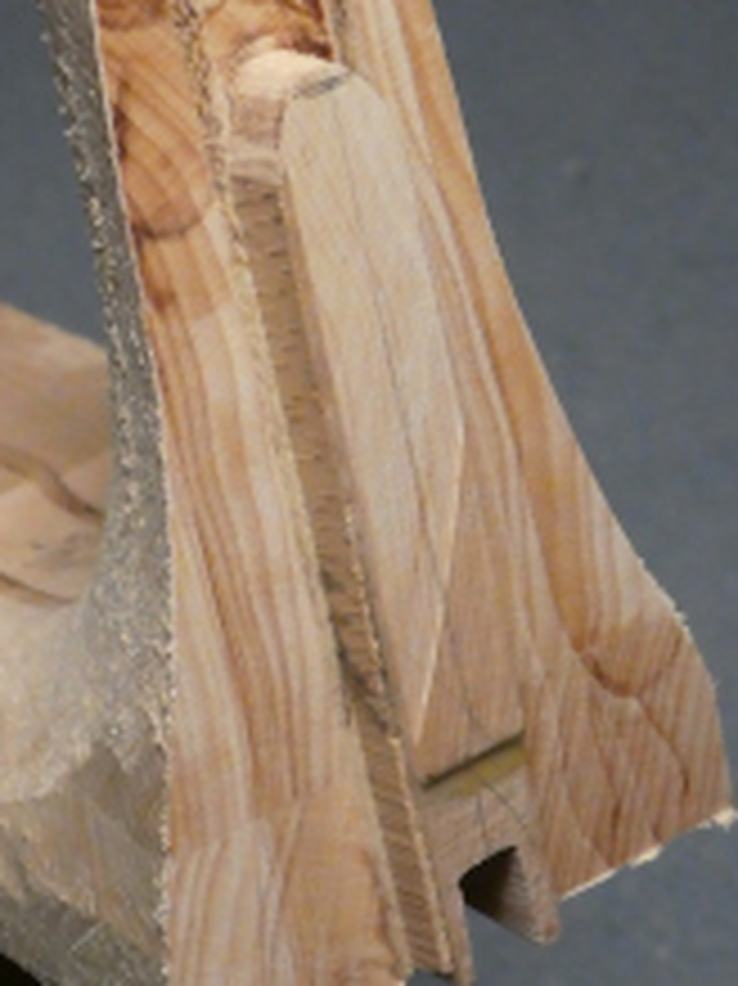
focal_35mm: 128
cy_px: 504
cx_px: 288
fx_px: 3642
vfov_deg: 15.4
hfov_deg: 11.6
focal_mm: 12.5
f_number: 4.5
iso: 1600
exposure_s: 1/200
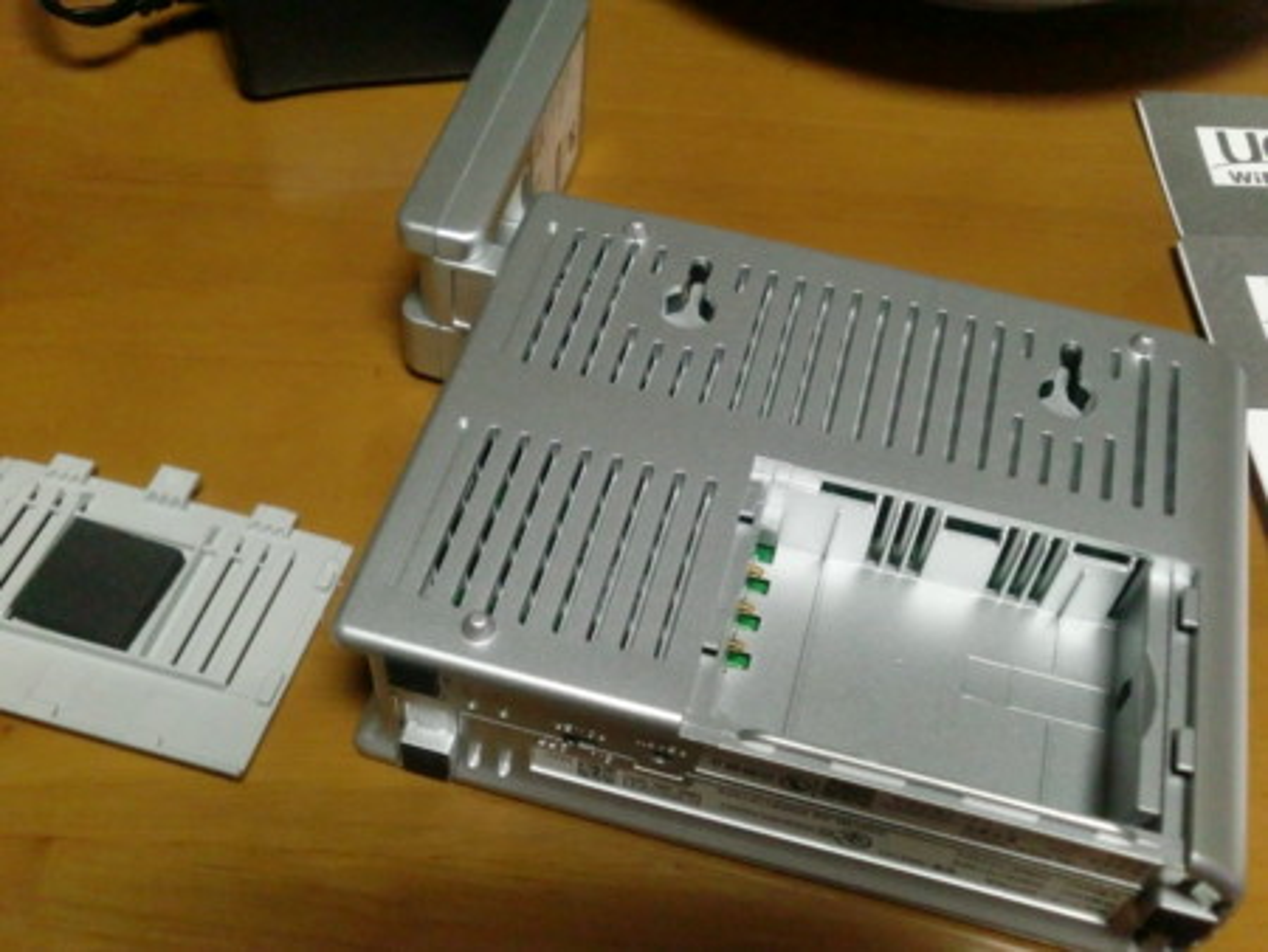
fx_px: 1429
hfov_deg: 47.8
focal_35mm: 39
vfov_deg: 36.9
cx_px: 634
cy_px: 476
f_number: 3.1
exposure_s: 1/60
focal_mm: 6.51
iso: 800
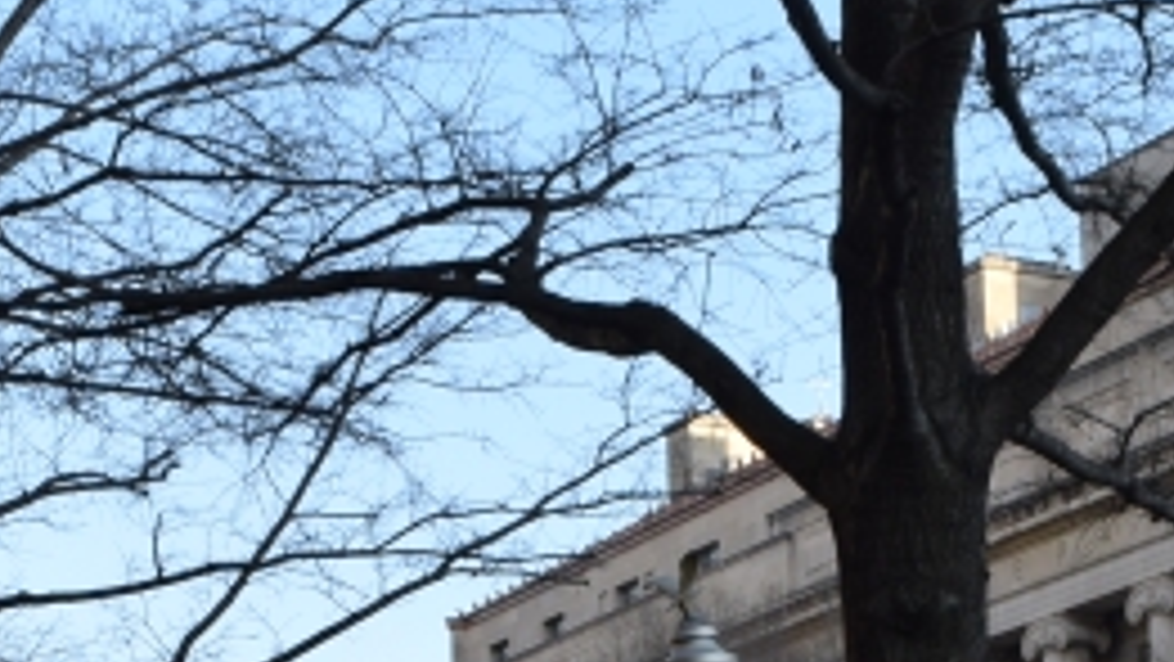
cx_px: 310
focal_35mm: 111
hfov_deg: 19.2
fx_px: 3456
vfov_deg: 10.3
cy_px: 1220
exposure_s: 1/250
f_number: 8
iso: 400
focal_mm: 18
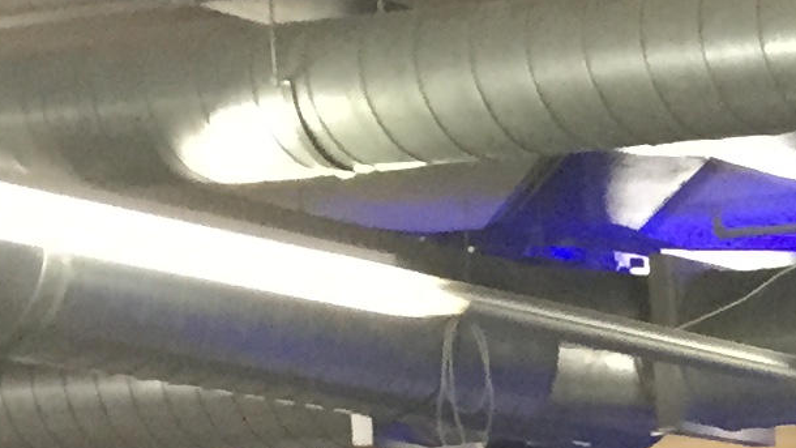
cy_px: 1189
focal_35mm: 169
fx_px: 3567
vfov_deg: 6.7
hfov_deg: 11.3
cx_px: 1661
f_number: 2.2
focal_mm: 4.15
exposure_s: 1/30
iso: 200
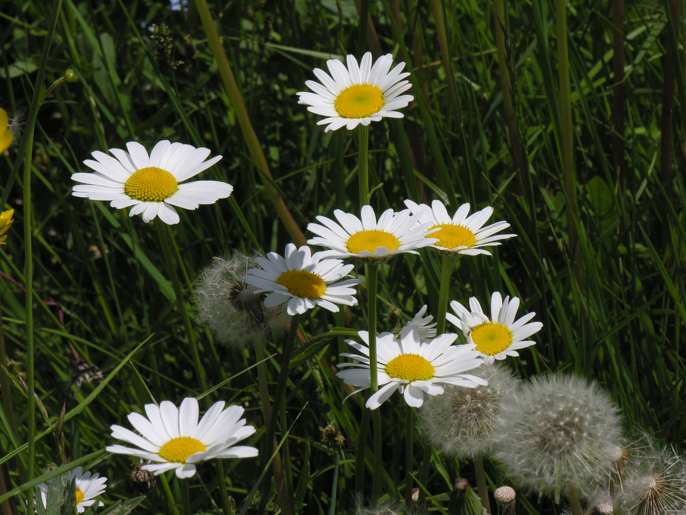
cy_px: 258
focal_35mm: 209
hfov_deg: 9.5
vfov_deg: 7.1
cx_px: 343
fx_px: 4142
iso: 50
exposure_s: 1/304
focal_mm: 53.3
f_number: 7.5
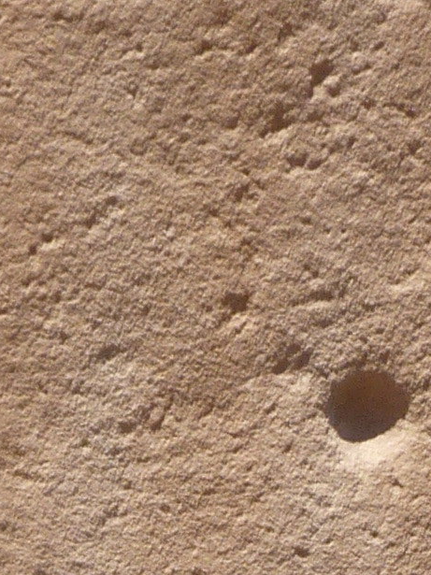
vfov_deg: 2.8
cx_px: 512
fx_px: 11725
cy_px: 1152
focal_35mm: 706
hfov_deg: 2.1
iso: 80
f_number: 4.4
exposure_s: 1/400
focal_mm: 19.5
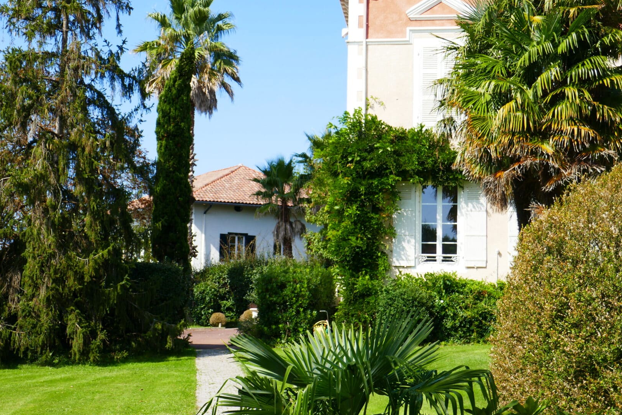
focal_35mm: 64
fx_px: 1106
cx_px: 279
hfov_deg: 31.4
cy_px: 227
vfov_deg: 21.2
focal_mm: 19.6
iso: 125
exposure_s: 1/640
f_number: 4.2
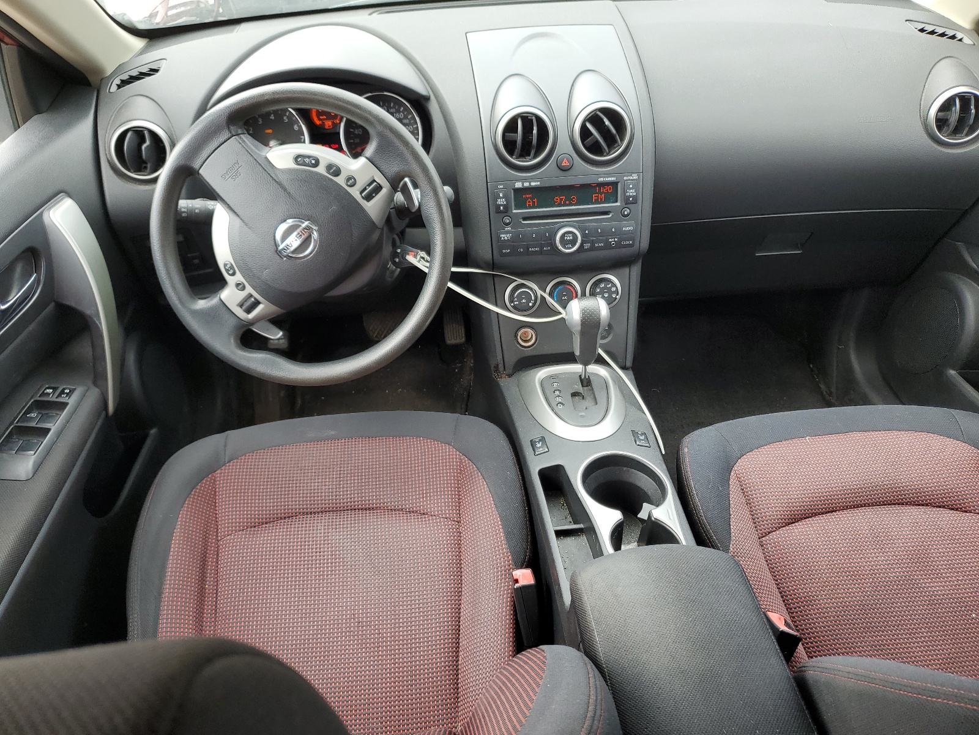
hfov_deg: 67.3
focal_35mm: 26
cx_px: 490
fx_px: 735
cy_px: 368
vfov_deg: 53.1
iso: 50
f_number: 1.5
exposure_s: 1/192
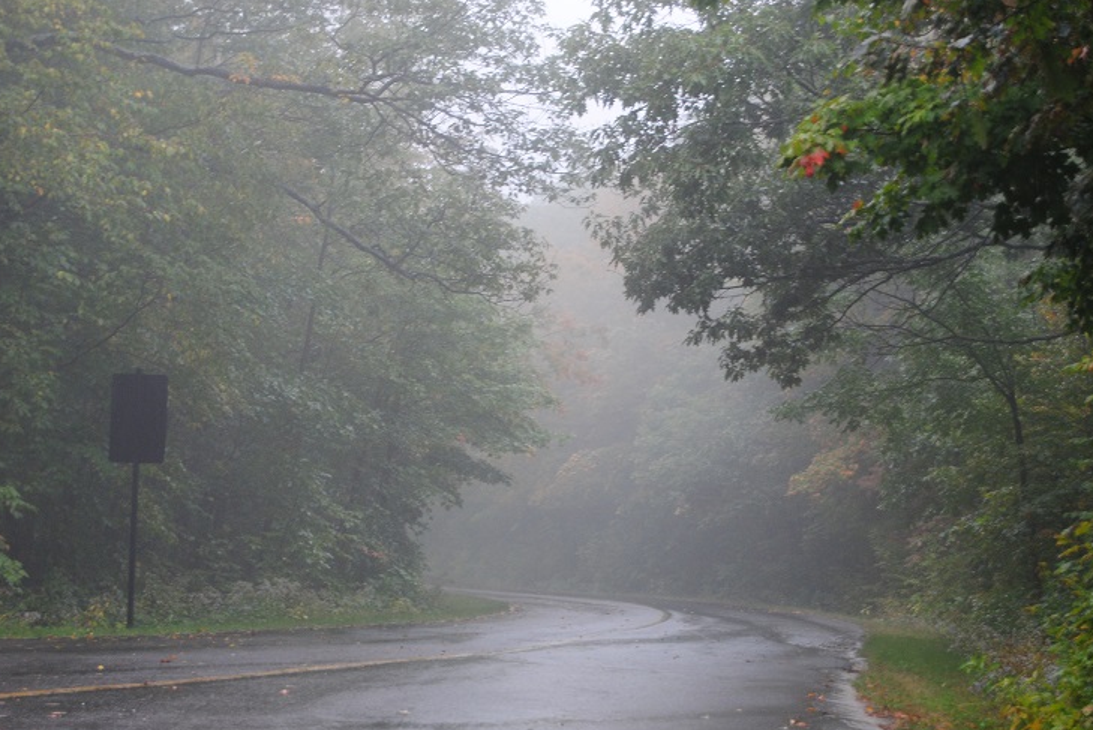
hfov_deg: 22.5
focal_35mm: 91
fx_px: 2751
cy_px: 392
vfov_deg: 15.1
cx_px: 576
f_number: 5.6
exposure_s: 1/60
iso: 320
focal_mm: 55
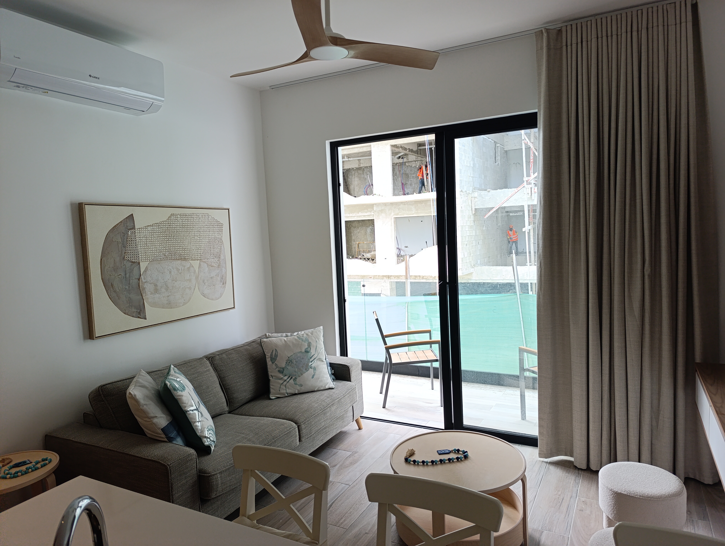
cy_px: 273
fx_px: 482
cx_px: 362
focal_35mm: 23
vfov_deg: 59.0
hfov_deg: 73.8
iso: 250
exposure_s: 1/100
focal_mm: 6.14
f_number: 1.6
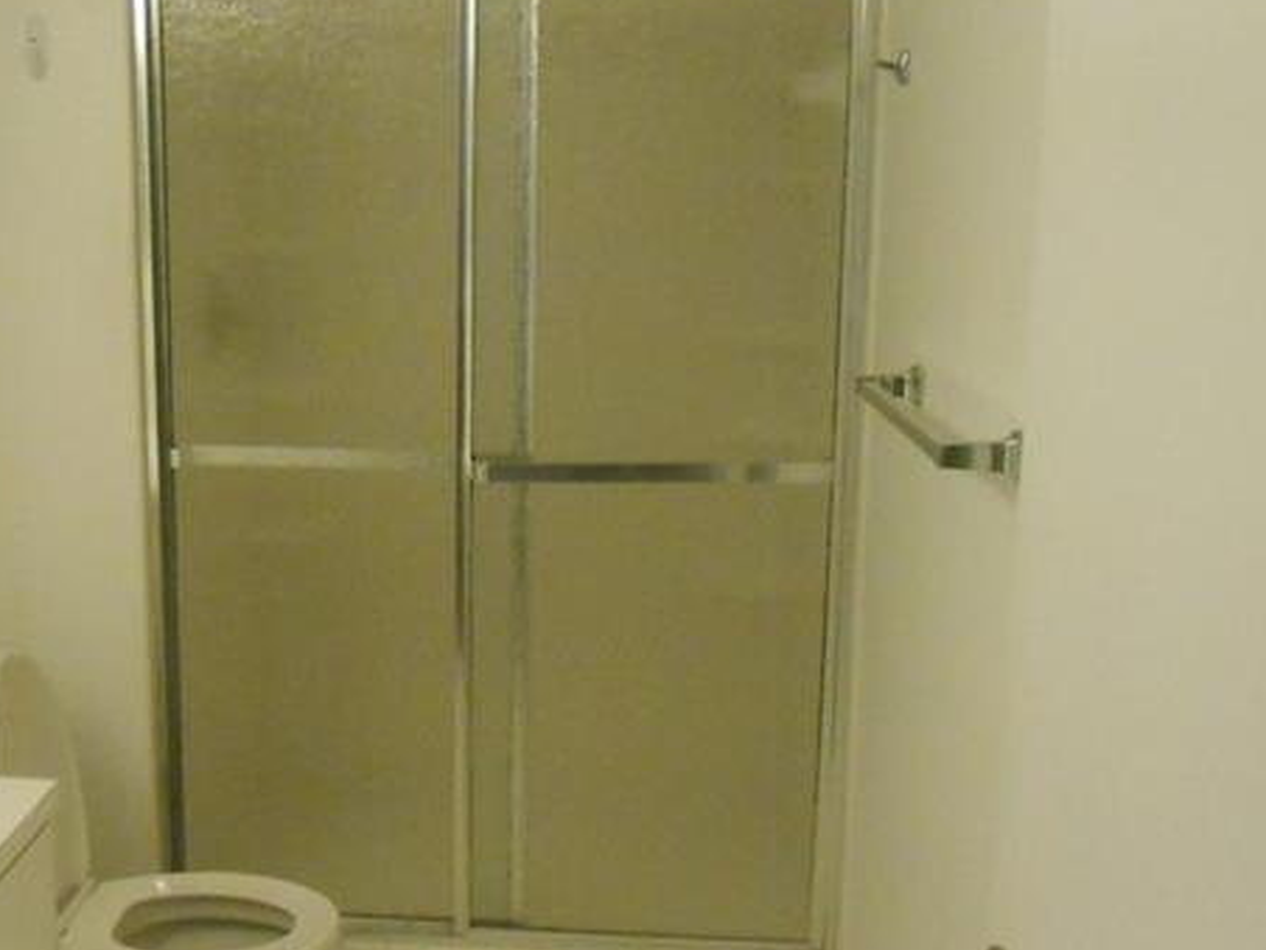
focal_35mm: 46
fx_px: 1682
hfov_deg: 40.7
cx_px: 417
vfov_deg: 31.5
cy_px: 535
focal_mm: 4.6
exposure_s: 1/80
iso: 800
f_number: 3.5
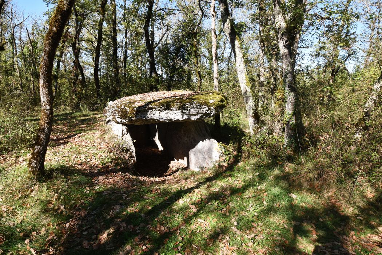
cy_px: 128
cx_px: 191
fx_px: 223
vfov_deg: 59.5
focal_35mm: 21
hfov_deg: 81.2
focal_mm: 14
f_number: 8
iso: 320
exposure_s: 1/250
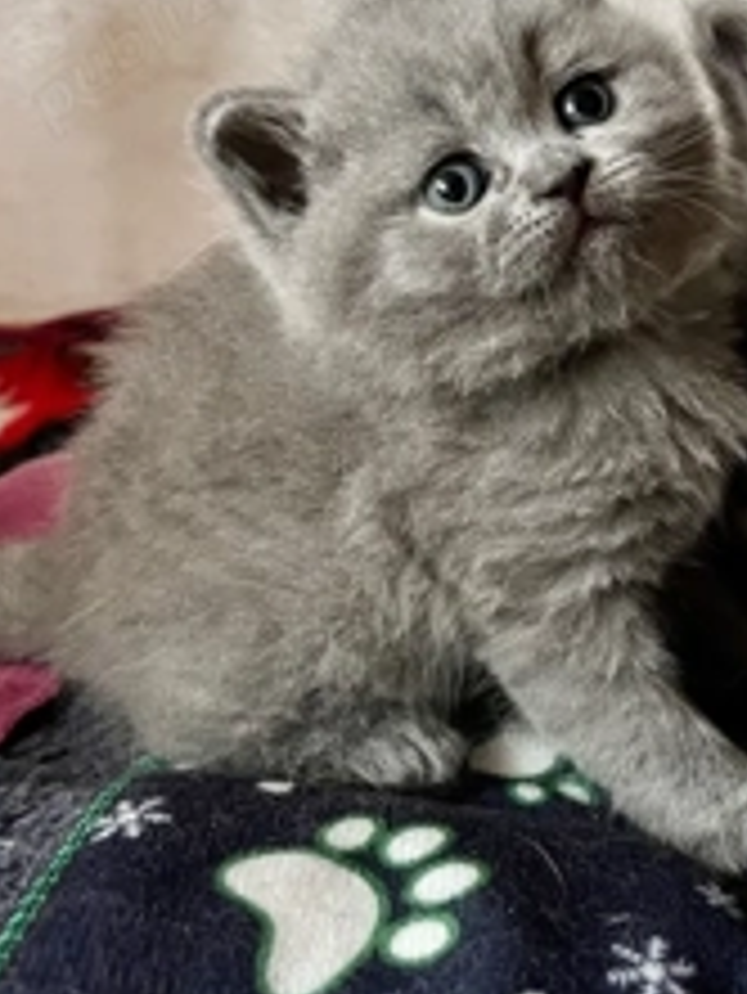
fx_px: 1351
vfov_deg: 40.3
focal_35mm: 47
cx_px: 616
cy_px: 418
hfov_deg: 30.0
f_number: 1.6
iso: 640
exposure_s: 1/35
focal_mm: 5.1
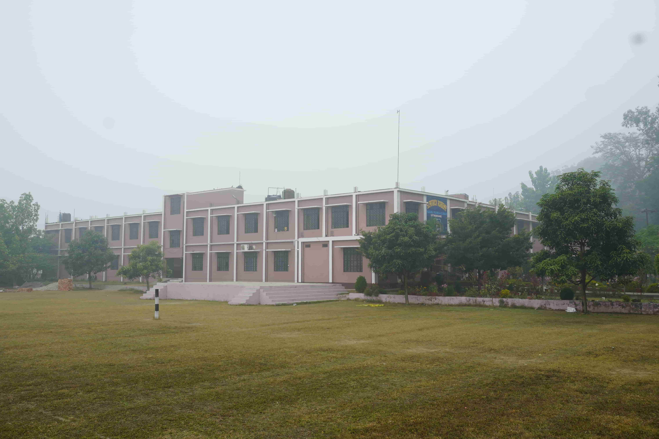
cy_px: 220
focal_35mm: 32
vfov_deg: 41.7
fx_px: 577
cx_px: 330
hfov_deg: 59.5
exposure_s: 1/125
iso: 100
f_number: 9
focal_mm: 21
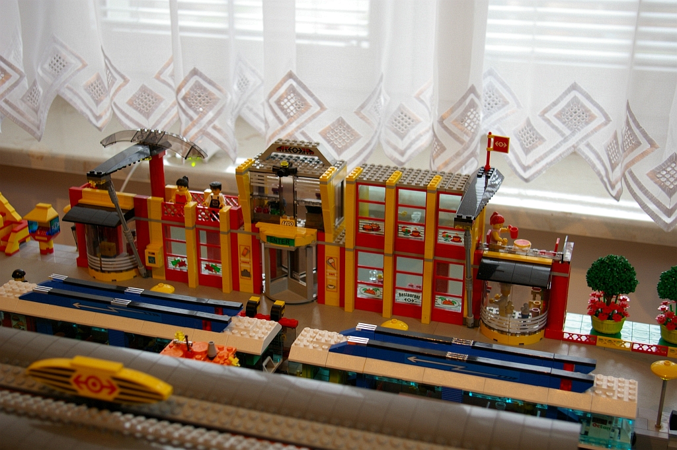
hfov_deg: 40.0
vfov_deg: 27.2
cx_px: 338
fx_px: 930
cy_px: 225
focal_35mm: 50
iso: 200
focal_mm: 33
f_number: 4
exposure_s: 1/4
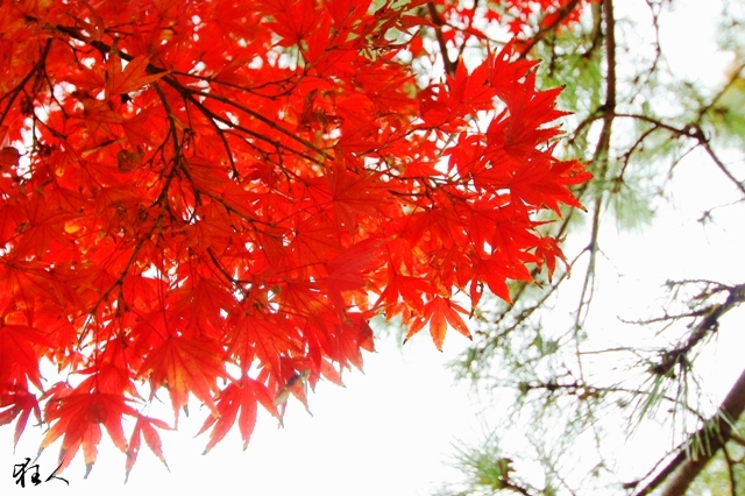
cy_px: 248
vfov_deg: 39.9
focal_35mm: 33
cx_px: 372
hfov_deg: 57.2
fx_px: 683
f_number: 6.3
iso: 800
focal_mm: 22
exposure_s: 1/40
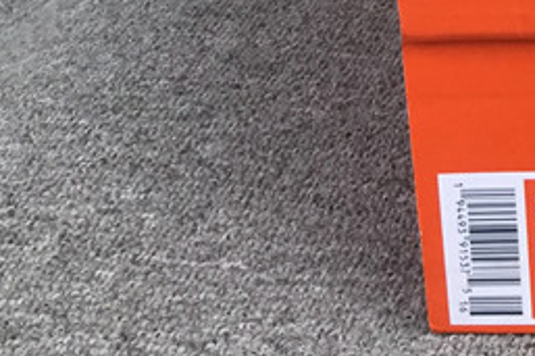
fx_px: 1678
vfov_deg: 11.5
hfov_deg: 15.9
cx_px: 912
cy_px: -226
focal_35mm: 113
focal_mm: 3.3
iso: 25
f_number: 2.4
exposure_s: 1/438
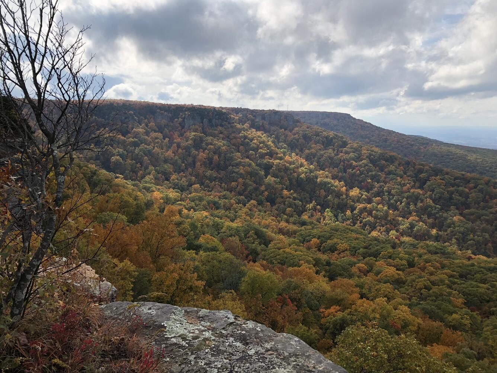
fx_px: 402
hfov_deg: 63.4
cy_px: 186
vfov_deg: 49.7
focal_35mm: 28
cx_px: 248
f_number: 1.8
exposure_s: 1/2433
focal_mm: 3.99
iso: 20
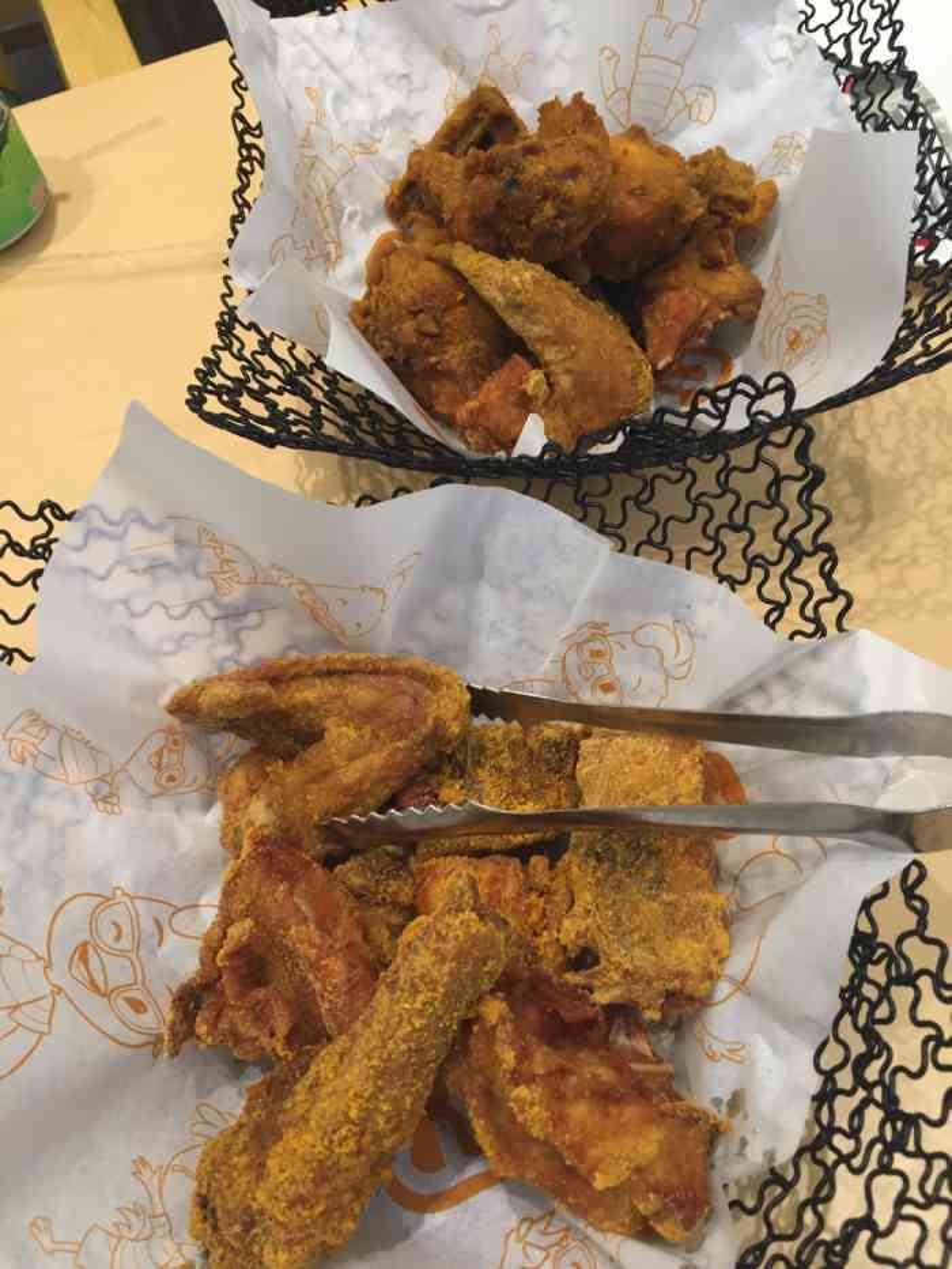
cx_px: 476
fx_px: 1063
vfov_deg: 61.7
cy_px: 634
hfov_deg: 48.2
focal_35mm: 29
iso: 80
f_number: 2.2
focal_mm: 4.15
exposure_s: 1/33
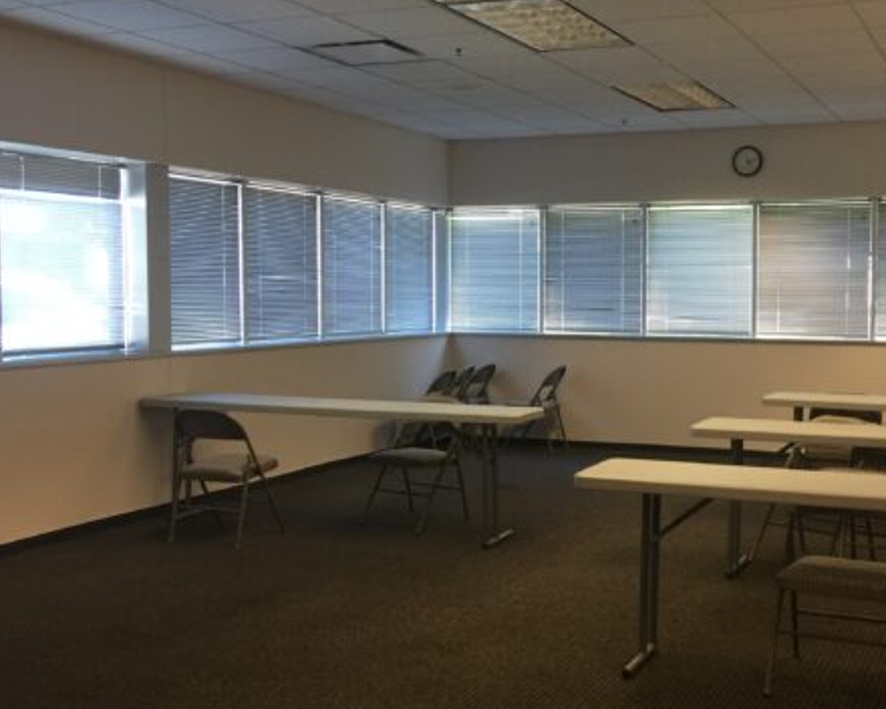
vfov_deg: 33.4
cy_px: 362
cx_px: 554
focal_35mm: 45
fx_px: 1180
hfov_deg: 40.9
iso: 32
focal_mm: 4.15
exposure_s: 1/30
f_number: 2.2
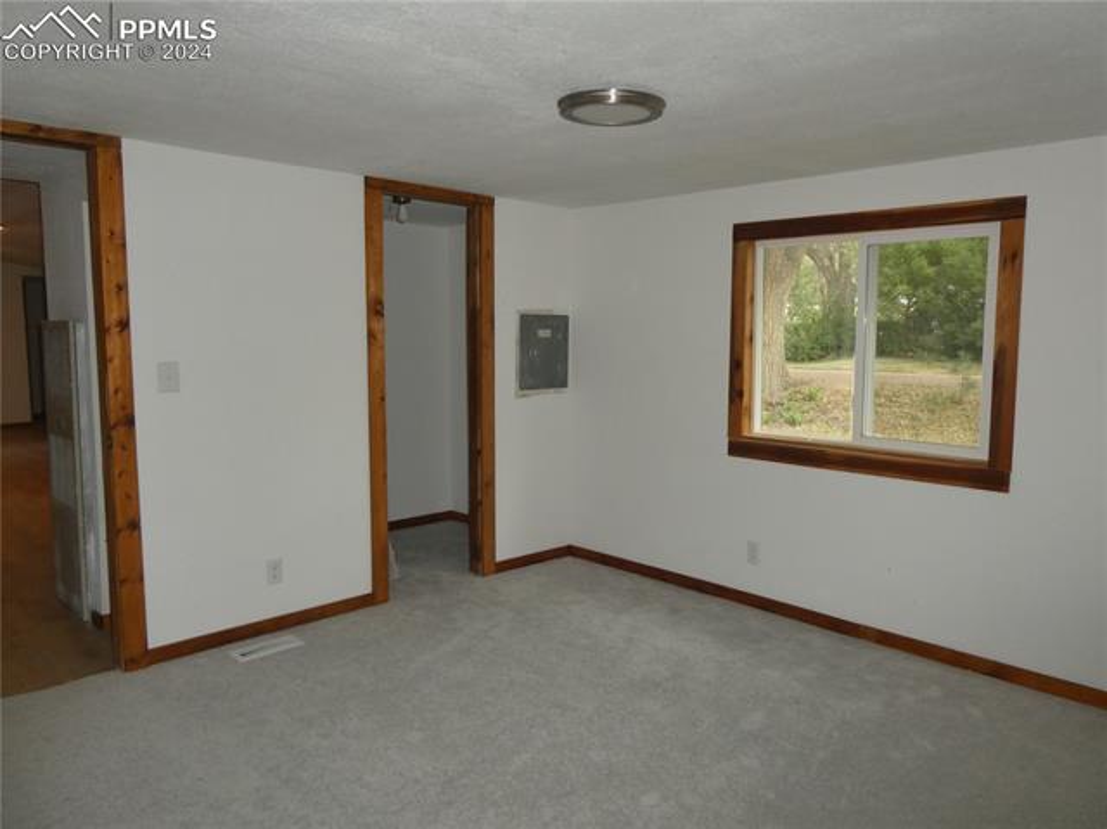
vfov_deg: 56.8
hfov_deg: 71.6
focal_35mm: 24
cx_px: 554
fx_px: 767
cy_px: 414
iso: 160
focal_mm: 4.3
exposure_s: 1/125
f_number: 3.3
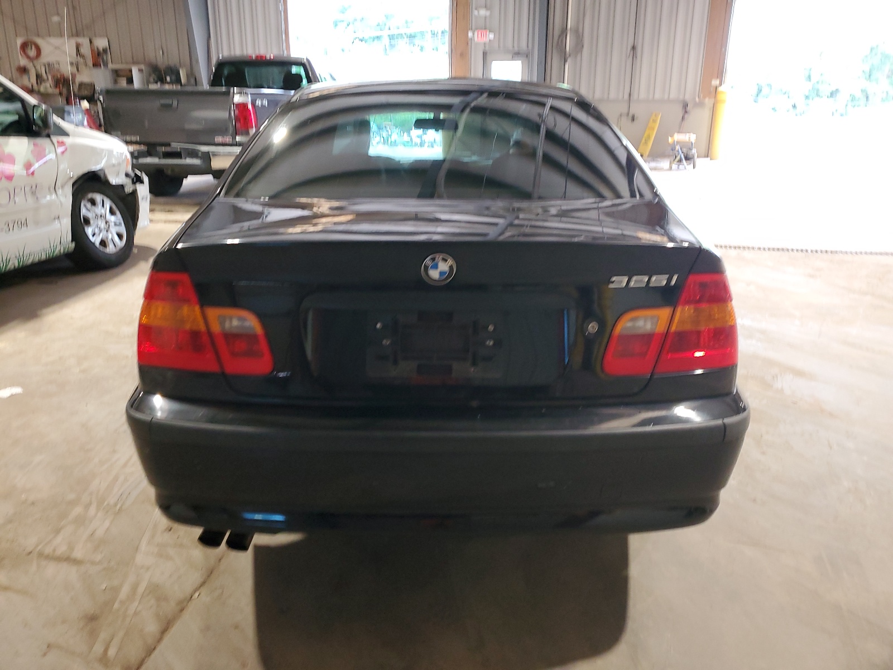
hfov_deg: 67.3
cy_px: 335
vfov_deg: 53.1
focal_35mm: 26
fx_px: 671
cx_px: 446
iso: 193
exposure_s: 1/60.2
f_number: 1.5
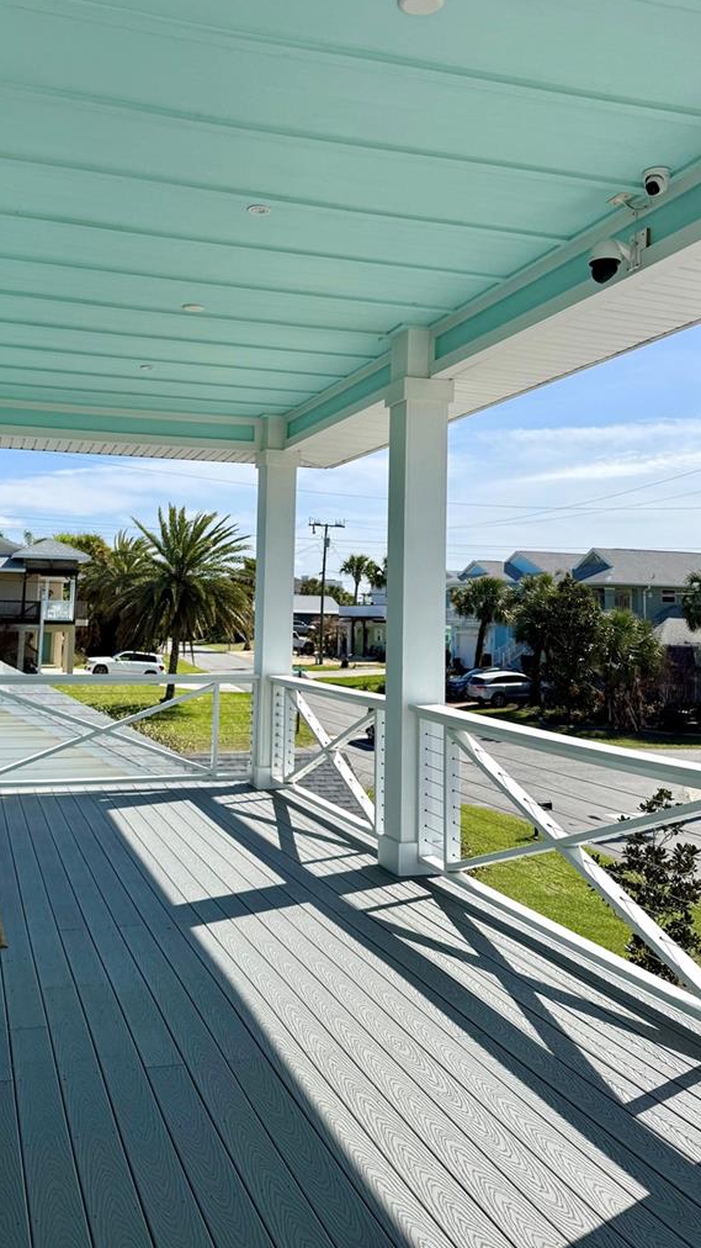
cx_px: 272
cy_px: 518
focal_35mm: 31
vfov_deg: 62.2
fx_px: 1025
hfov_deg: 37.6
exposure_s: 1/5319
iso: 80
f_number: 1.78
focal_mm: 6.76
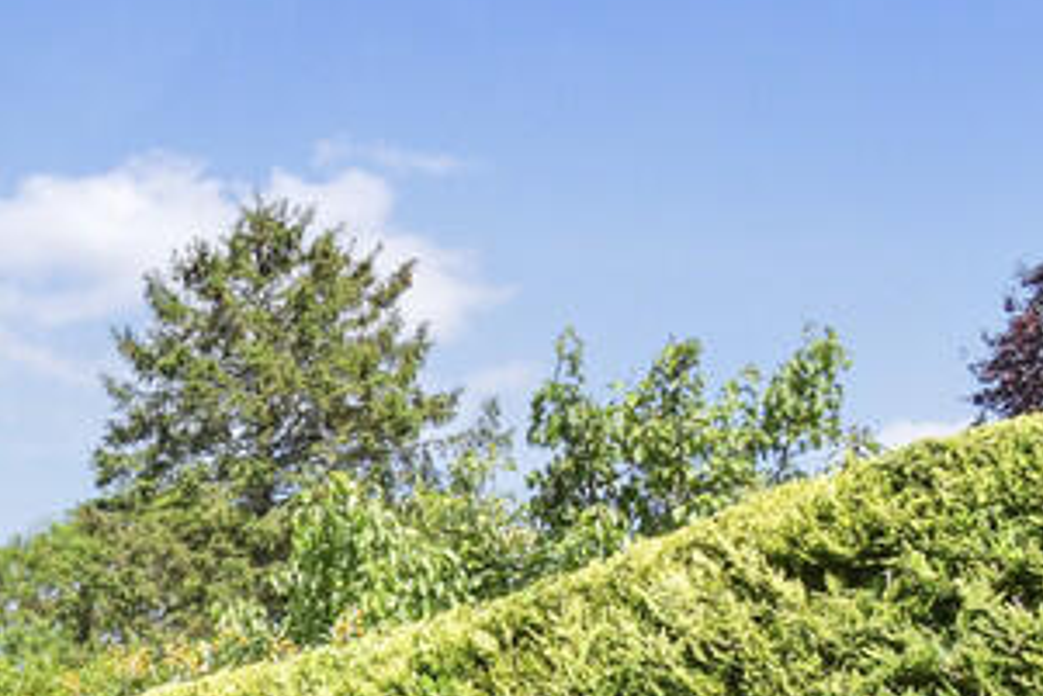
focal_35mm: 51
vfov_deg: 24.0
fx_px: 1478
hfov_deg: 30.2
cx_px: -336
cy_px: 850
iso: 400
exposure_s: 1/640
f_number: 8
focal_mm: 10
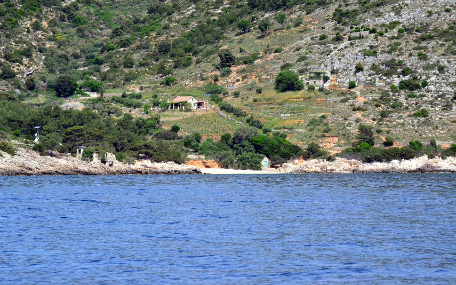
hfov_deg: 10.7
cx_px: 225
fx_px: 2443
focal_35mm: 197
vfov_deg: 6.7
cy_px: 132
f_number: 6.3
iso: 2000
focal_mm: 125
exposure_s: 1/8000
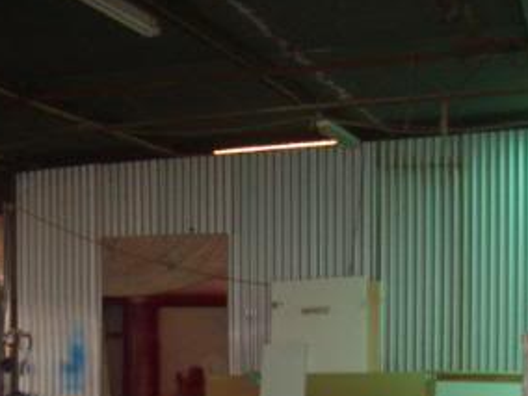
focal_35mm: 79
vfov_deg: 18.2
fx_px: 1205
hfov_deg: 24.5
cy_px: 394
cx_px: 152
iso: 235
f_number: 2.8
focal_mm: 7.4
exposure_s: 1/30
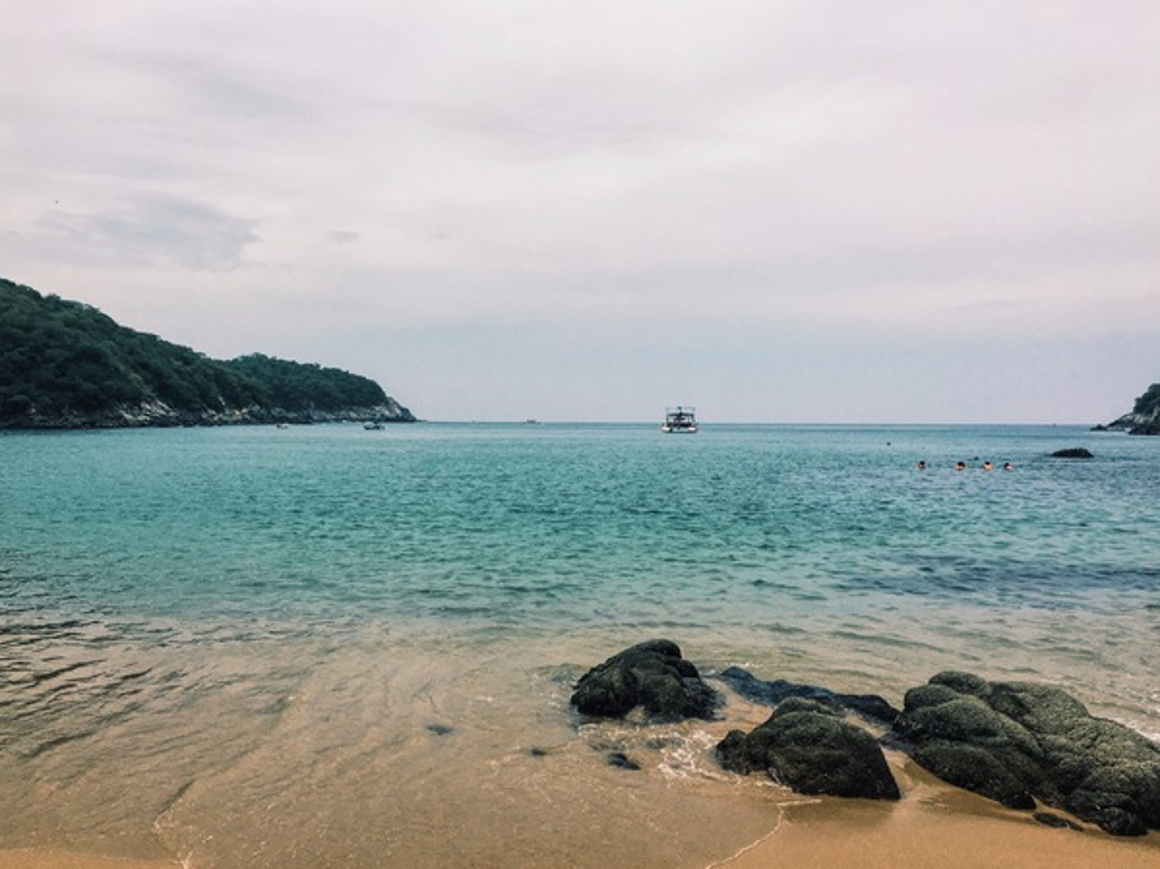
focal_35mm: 31
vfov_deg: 45.4
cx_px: 564
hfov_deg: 58.4
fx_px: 1039
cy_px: 461
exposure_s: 1/3497
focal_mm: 4.15
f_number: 2.2
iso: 25
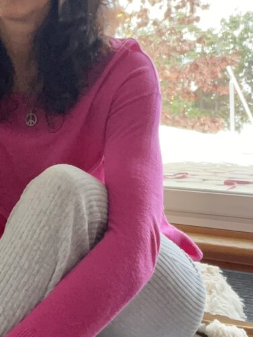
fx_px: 594
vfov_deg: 30.8
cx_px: 17
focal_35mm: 61
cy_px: 64
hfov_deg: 23.3
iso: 400
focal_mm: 2.71
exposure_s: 1/30
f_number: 2.2
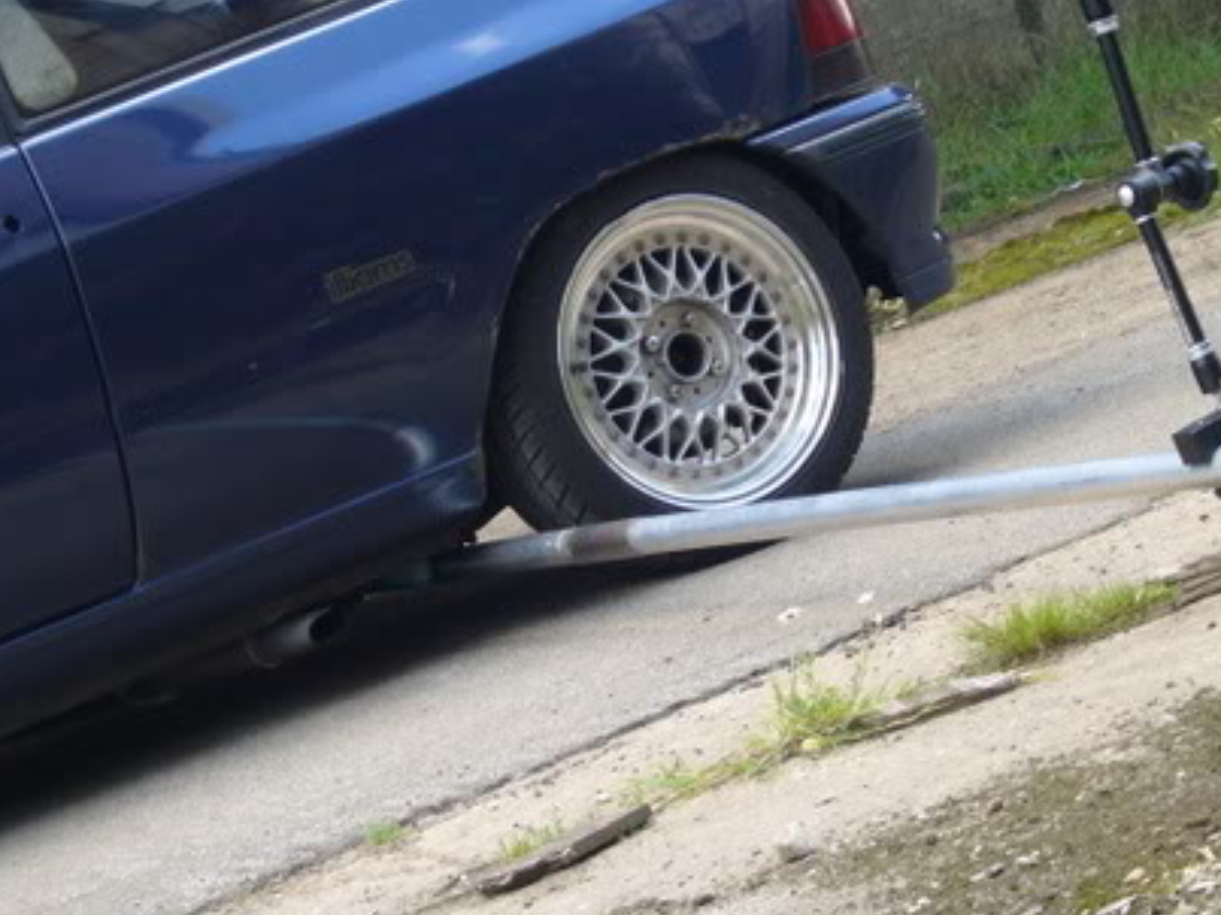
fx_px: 5712
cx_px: 645
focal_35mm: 162
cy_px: 458
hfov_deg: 12.2
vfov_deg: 9.2
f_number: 5.6
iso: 80
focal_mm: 16.8
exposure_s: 1/40
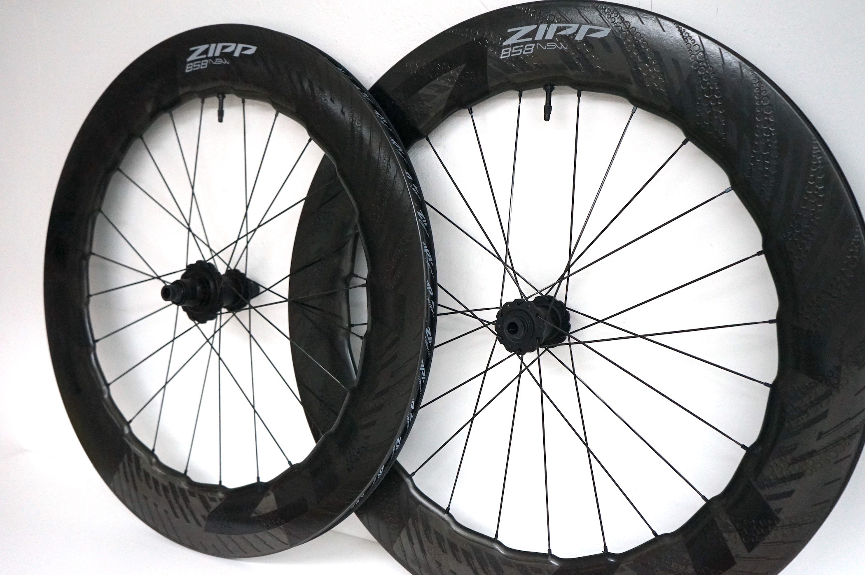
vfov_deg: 34.1
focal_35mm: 39
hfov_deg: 49.6
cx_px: 432
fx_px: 936
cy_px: 288
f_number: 4
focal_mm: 39
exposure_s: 1/160
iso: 3200
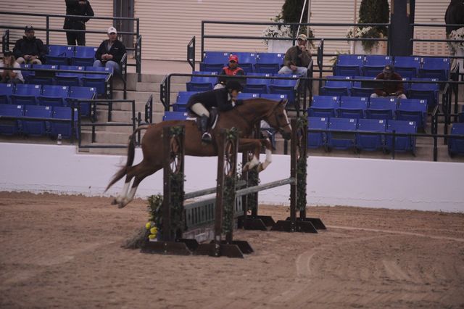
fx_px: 2576
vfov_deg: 6.9
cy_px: 154
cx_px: 232
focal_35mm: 200
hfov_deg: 10.3
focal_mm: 200
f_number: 2.8
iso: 5000
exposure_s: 1/400
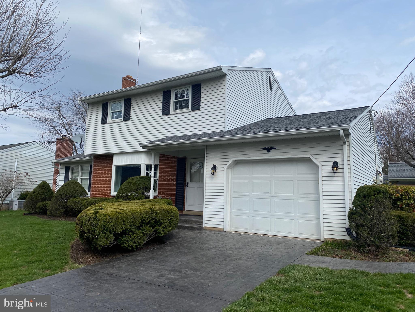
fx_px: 312
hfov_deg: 67.3
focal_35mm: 26
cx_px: 208
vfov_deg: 53.1
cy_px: 156
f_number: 1.8
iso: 32
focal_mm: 4.25
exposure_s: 1/4808
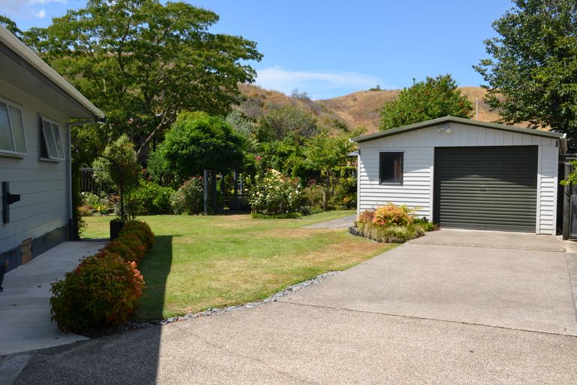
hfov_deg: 55.1
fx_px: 553
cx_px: 288
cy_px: 192
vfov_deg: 38.4
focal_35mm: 34
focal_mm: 23
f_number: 8
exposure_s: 1/250
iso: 100
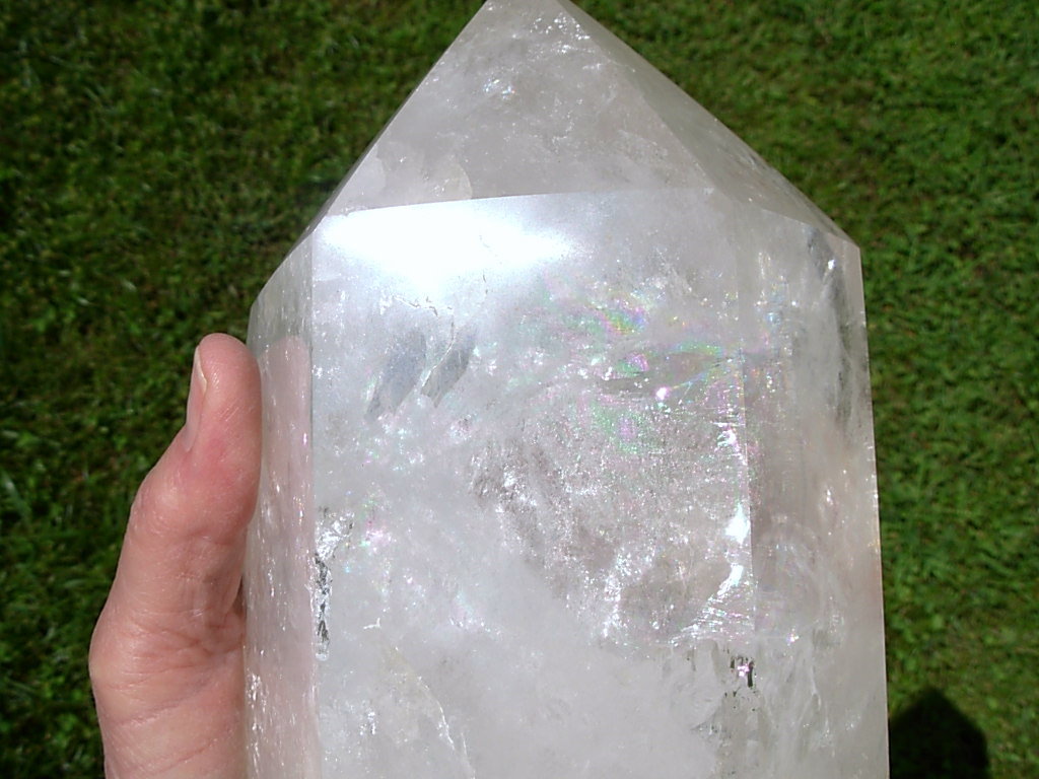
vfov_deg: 37.7
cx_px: 520
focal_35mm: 38
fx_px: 1141
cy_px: 390
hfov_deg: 49.0
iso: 50
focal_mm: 6.3
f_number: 4.9
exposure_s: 1/1149
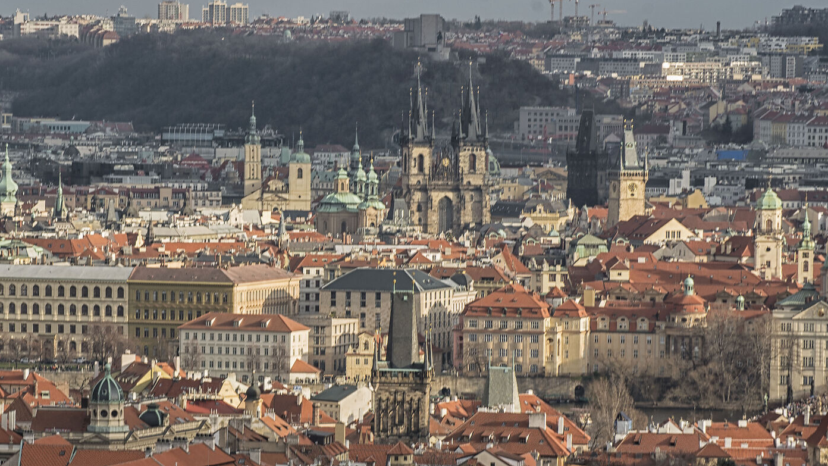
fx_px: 6147
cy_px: 346
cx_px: 223
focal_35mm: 280
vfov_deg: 4.3
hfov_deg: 7.7
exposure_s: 1/125
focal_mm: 155
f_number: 11
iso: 100
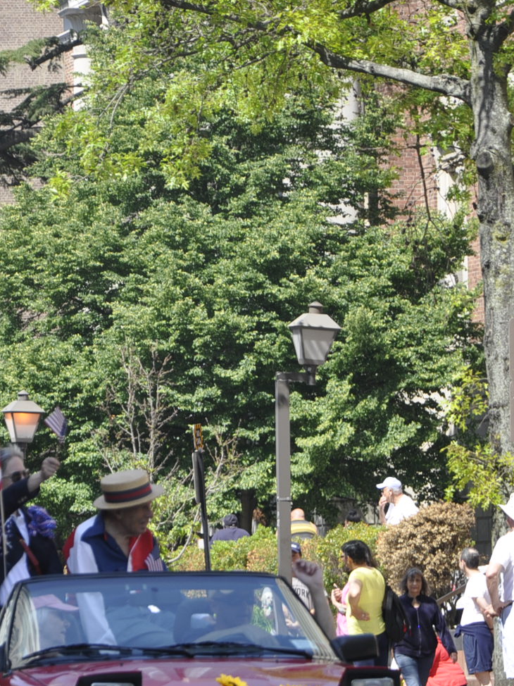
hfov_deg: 4.5
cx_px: 90
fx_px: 6597
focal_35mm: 333
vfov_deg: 5.9
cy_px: 492
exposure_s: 1/250
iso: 200
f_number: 8
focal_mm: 105
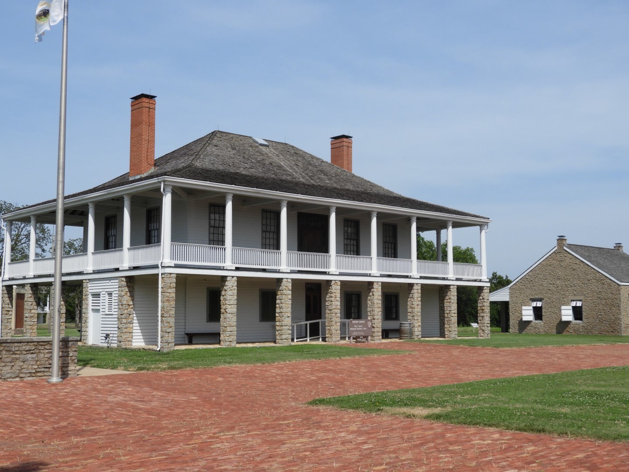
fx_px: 818
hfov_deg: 42.1
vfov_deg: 32.2
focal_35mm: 45
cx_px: 314
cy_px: 236
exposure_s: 1/1600
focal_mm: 8.1
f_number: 4
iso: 100
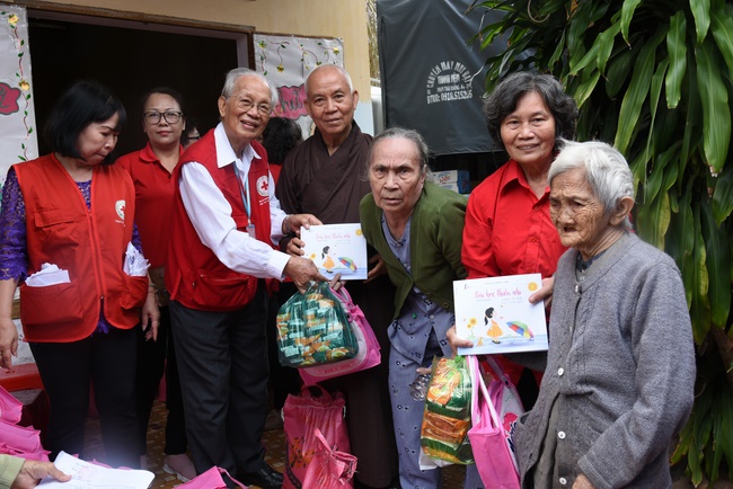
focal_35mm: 32
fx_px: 652
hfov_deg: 58.7
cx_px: 366
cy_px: 244
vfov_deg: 41.2
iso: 280
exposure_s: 1/100
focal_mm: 32
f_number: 6.3
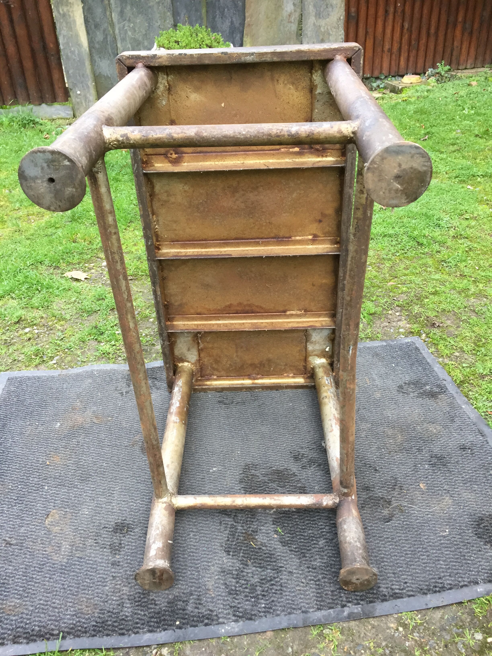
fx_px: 550
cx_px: 246
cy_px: 328
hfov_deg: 48.2
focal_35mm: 29
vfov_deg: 61.7
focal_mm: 4.15
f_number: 2.2
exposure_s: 1/33
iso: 50
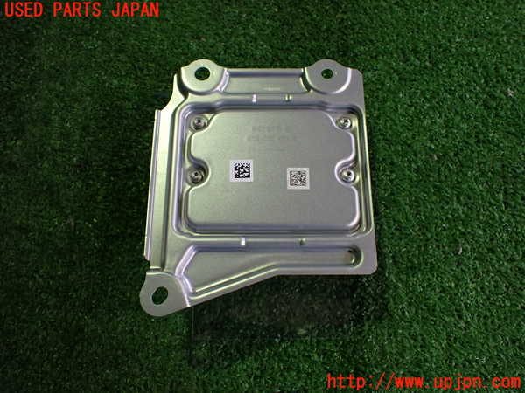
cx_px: 262
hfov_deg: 60.0
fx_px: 455
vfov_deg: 46.8
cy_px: 196
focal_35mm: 30
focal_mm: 5.4
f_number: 2.3
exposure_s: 1/125
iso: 400
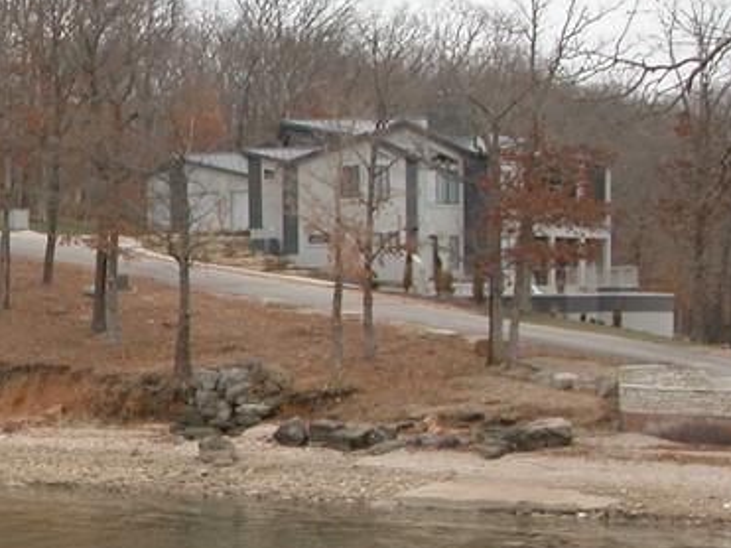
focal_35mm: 116
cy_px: 388
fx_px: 2449
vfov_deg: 12.7
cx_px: -256
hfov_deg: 16.0
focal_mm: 10.7
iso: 100
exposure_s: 1/86.2
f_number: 3.3
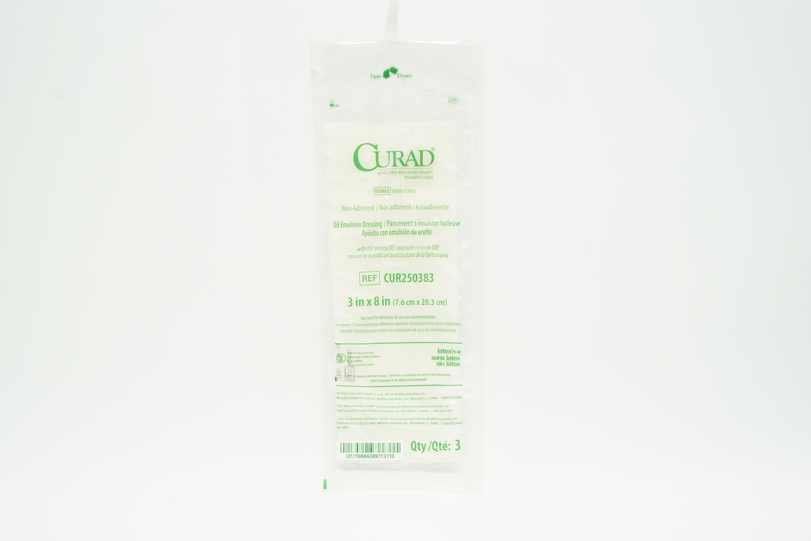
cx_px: 396
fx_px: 766
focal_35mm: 34
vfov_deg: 38.9
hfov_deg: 55.8
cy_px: 276
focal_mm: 22
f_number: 11
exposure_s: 1/15
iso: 400
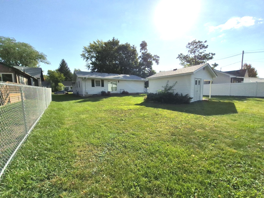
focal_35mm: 13
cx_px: 132
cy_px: 99
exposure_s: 1/5344
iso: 50
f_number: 2.2
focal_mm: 1.74
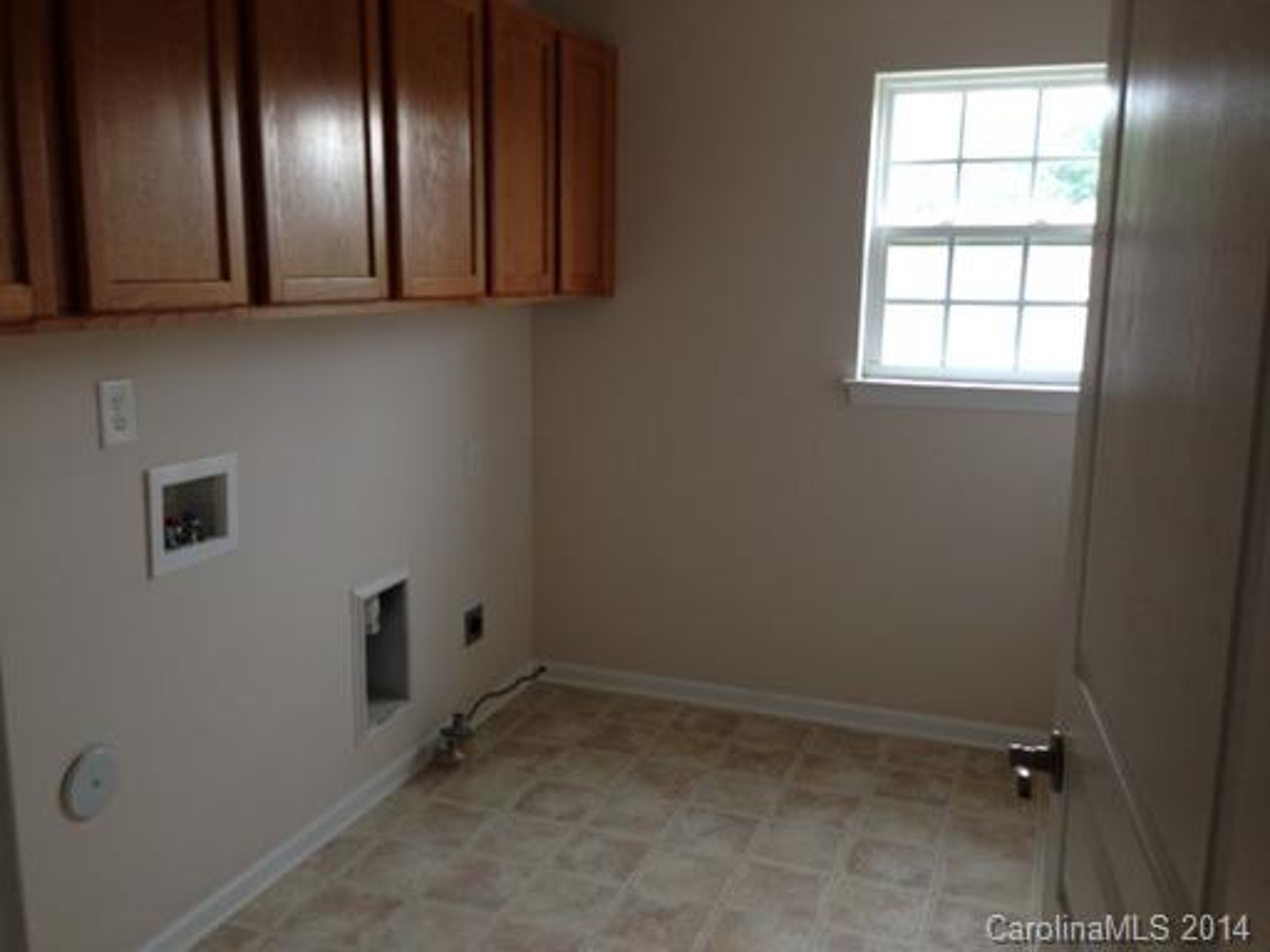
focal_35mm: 33
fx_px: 1211
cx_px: 635
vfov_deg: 42.9
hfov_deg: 55.4
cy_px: 476
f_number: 2.4
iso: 50
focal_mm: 4.13
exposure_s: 1/24
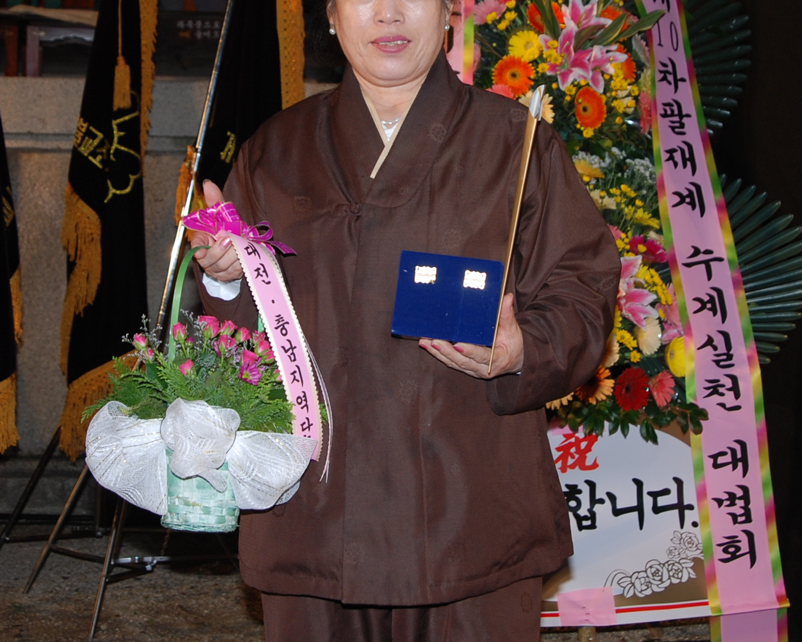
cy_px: 200
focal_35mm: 69
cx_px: 439
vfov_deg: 22.1
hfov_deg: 27.5
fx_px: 1638
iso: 200
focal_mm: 24
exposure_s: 1/60
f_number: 4
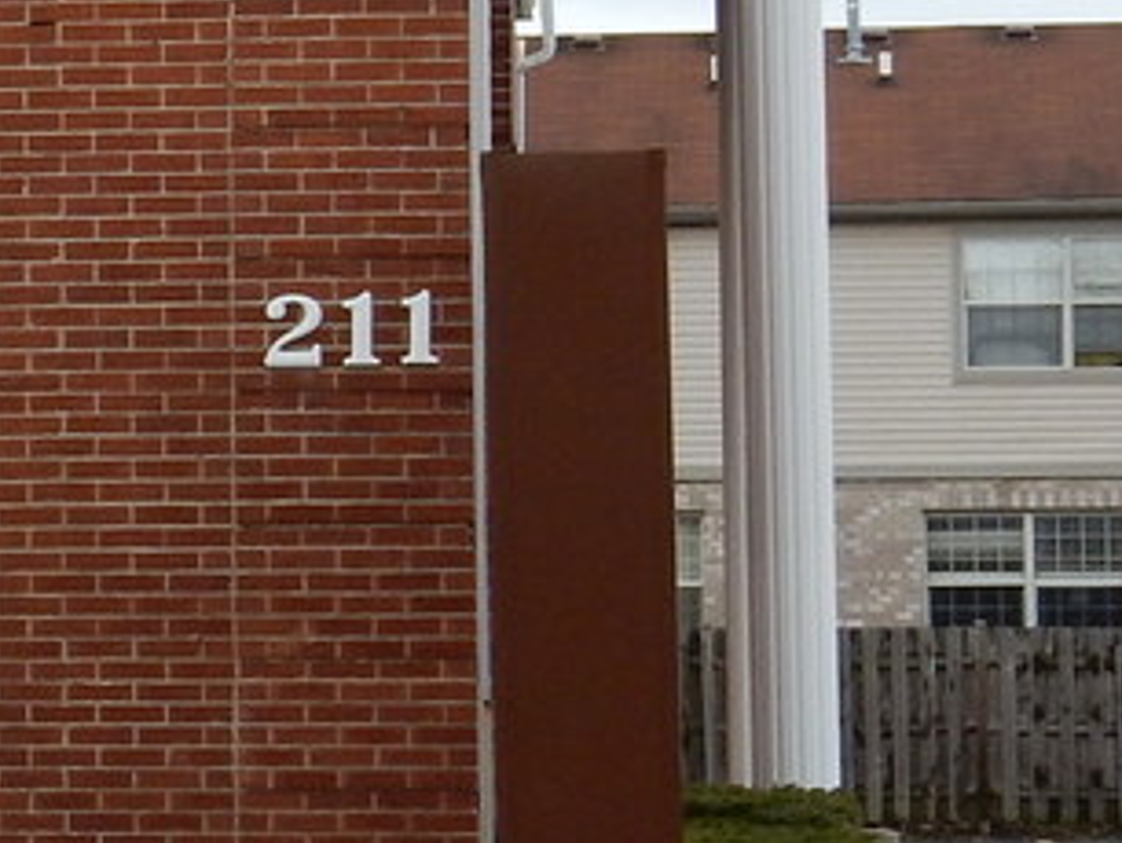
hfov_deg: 7.9
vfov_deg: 6.2
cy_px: 187
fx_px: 7785
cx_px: -1126
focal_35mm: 240
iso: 125
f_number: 4.5
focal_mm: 9
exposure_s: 1/320
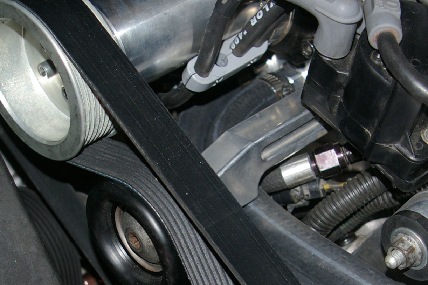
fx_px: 1141
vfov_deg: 14.0
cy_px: 283
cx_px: 329
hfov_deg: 21.1
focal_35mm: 96
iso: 200
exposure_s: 1/50
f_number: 4
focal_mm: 26
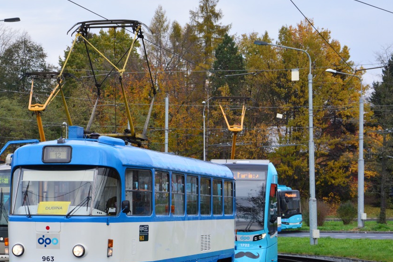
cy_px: 175
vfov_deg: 12.7
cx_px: 115
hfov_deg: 18.8
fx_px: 1179
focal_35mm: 108
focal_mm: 50
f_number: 7.1
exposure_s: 1/640
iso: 400
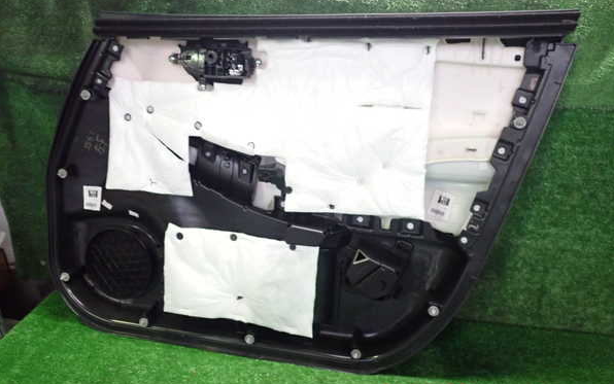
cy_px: 176
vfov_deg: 39.4
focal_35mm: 32
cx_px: 308
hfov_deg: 59.6
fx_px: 536
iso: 640
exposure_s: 1/30
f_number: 2.3
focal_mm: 5.4
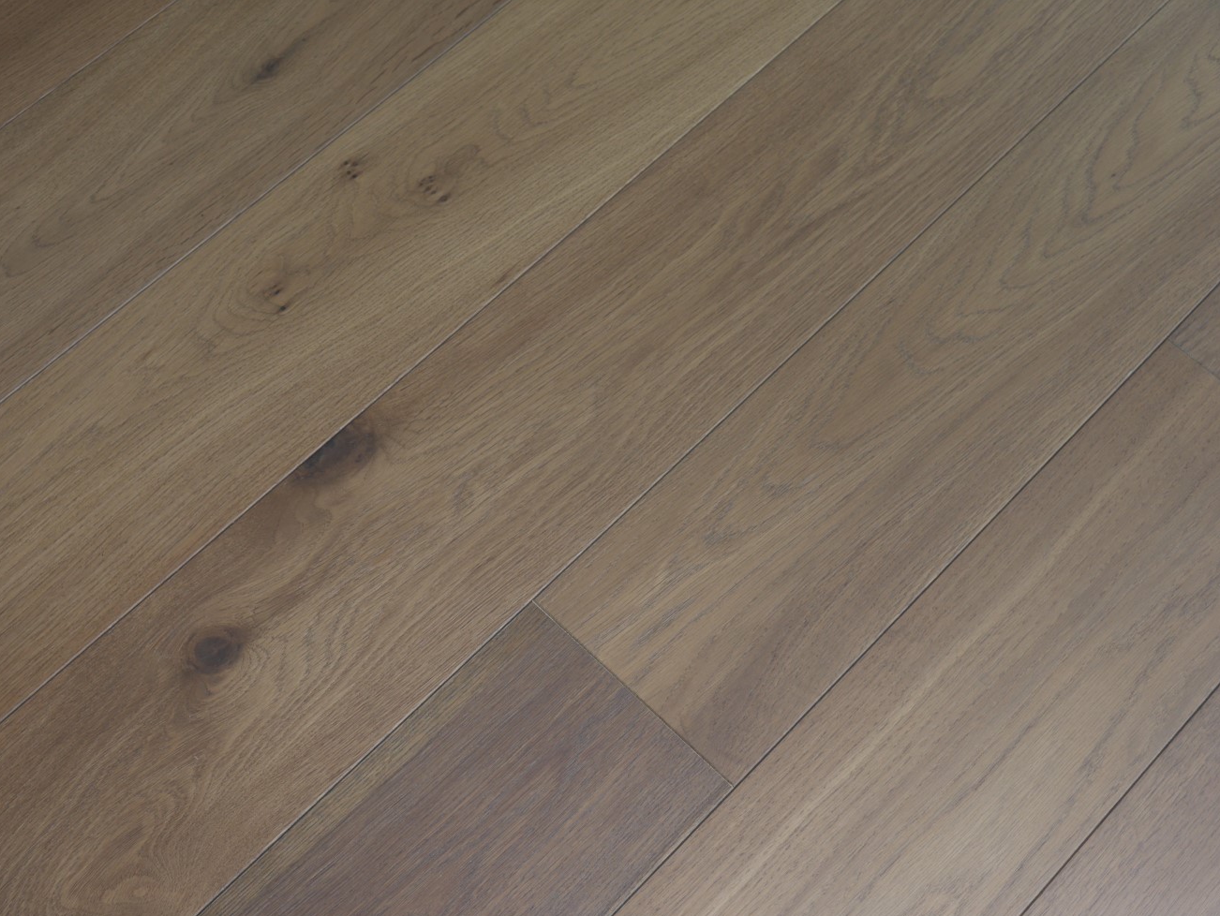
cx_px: 548
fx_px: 1869
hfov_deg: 36.1
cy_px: 490
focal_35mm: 53
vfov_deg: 27.5
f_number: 5.2
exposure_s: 1/60
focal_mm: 24
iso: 200
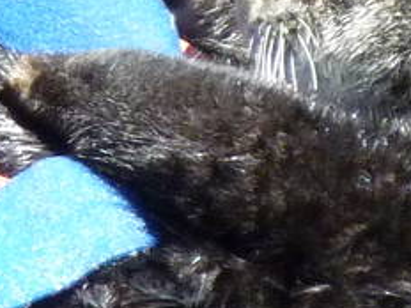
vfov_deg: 1.1
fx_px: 16017
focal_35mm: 1349
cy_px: -78
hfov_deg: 1.5
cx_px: -393
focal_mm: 32.1
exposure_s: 1/500
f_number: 4.5
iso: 320
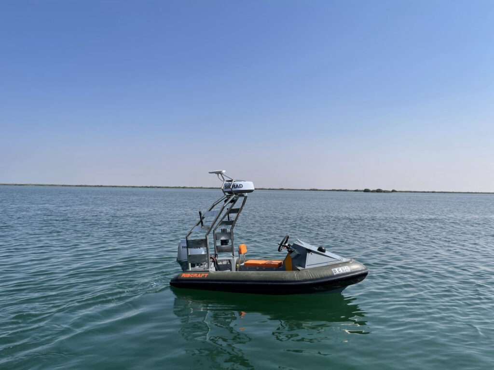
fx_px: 371
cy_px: 185
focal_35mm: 26
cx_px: 247
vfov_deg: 53.1
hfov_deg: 67.3
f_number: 1.6
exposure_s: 1/5618
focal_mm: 5.1
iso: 32
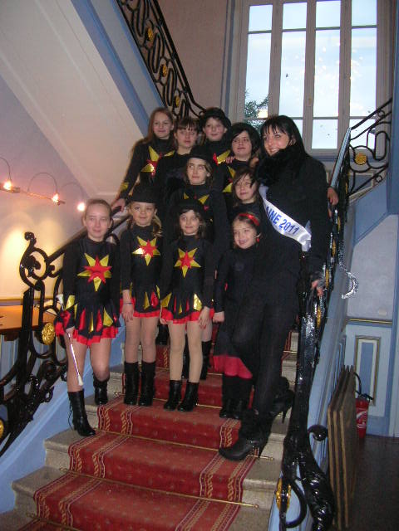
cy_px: 266
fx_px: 538
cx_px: 200
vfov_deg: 52.6
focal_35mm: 35
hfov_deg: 40.7
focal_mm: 5.8
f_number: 2.8
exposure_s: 1/60.1
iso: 200
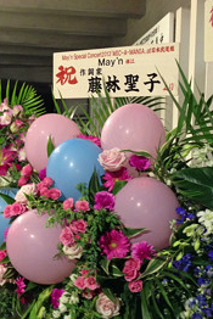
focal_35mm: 59
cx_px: 107
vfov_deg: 33.9
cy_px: 170
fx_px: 523
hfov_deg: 23.0
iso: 200
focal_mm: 4.13
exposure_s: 1/20
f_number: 2.4
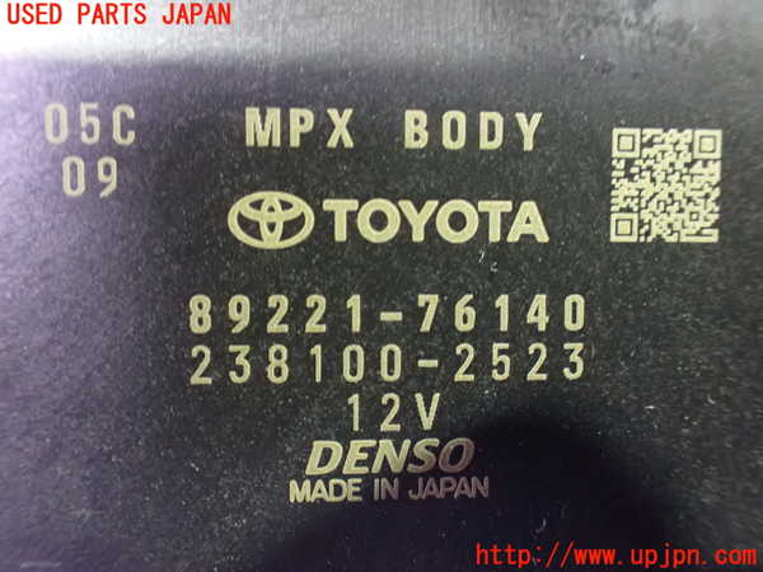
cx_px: 382
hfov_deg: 60.0
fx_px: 661
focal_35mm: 30
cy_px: 286
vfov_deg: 46.8
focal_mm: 5.4
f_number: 2.3
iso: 1600
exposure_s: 1/20
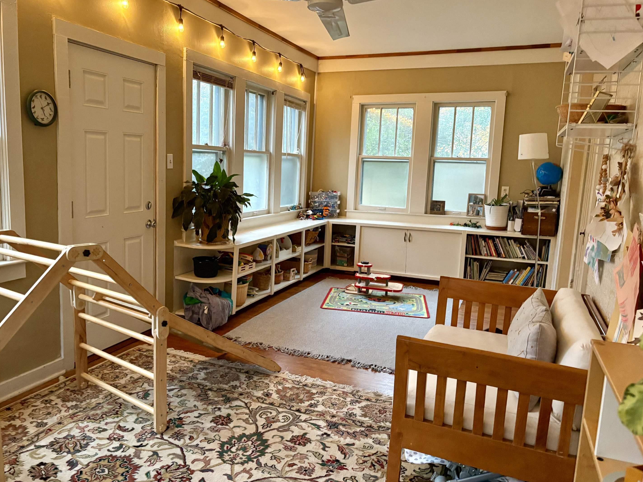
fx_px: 520
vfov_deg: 49.7
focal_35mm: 28
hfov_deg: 63.4
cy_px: 233
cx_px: 303
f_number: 1.6
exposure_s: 1/40
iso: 500
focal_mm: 5.96
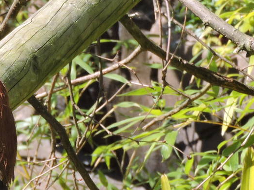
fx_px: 3838
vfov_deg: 2.8
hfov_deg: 3.8
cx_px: -72
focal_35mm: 523
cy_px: 179
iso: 100
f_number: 5.2
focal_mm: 30.5
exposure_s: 1/160
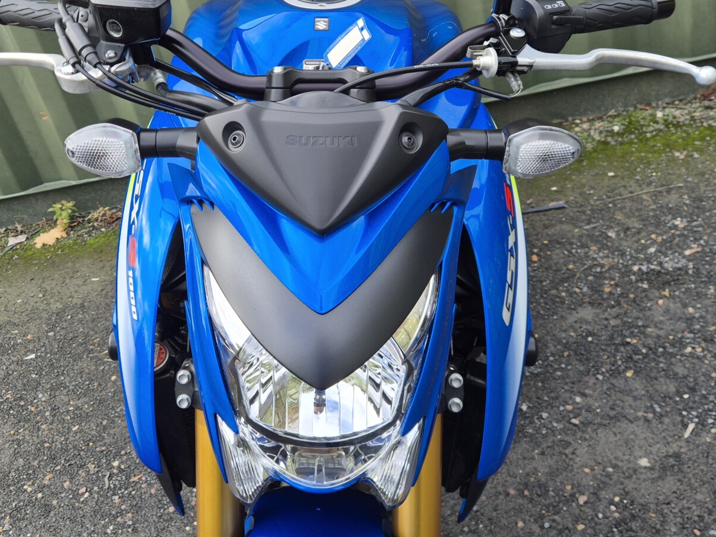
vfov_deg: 37.3
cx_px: 295
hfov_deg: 48.8
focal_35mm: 38
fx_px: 786
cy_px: 178
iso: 25
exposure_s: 1/230
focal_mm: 5.4
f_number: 1.8
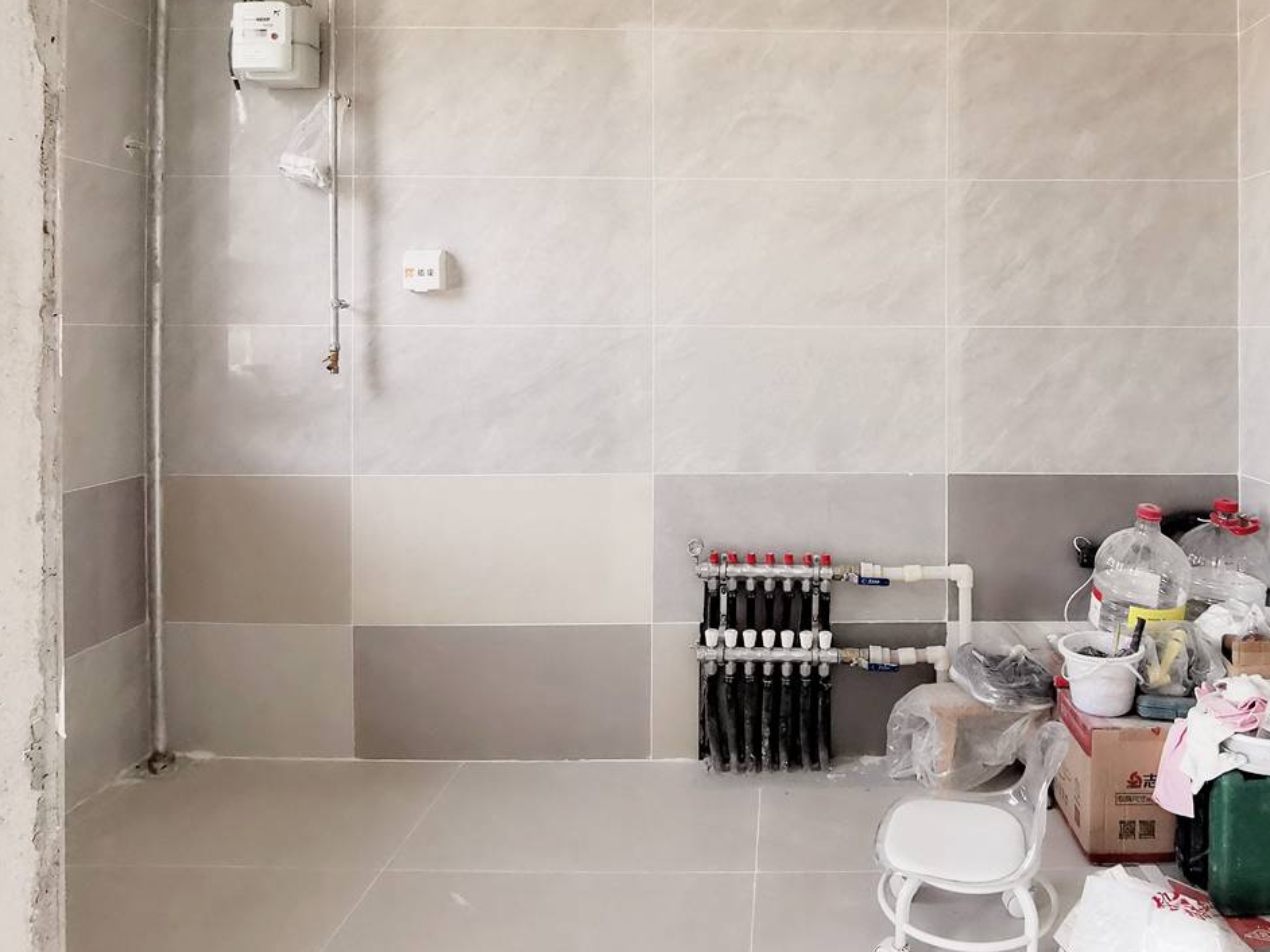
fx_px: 954
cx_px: 816
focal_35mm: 26
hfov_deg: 66.0
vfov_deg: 52.1
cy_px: 324
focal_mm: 2.26
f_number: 2.2
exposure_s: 1/100
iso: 320
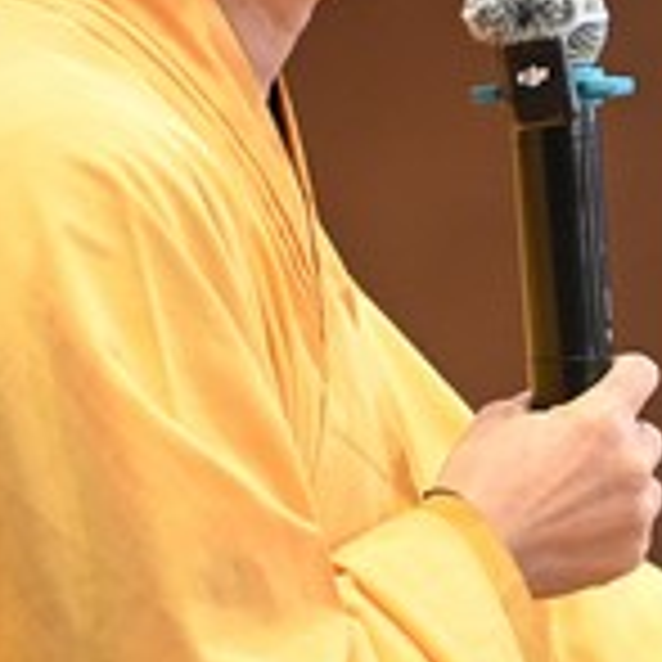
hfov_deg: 2.7
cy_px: 167
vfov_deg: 2.7
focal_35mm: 657
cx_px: 1121
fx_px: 14215
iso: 3200
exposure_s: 1/160
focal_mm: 175
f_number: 3.2
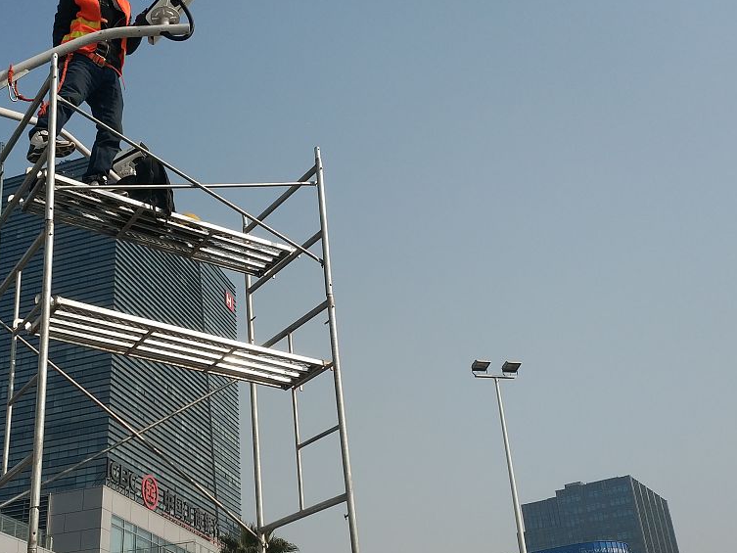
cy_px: 342
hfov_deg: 37.1
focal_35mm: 51
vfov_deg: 28.5
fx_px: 1086
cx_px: 250
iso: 102
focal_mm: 4.5
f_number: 2
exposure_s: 1/2304
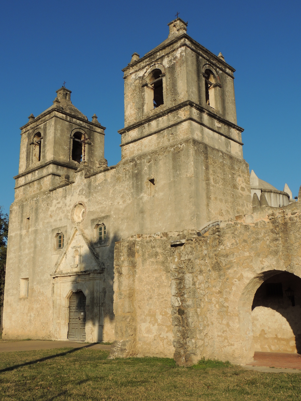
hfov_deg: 40.7
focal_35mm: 35
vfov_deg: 52.6
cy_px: 200
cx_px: 150
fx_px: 406
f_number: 3.6
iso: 100
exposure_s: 1/1600
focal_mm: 6.2
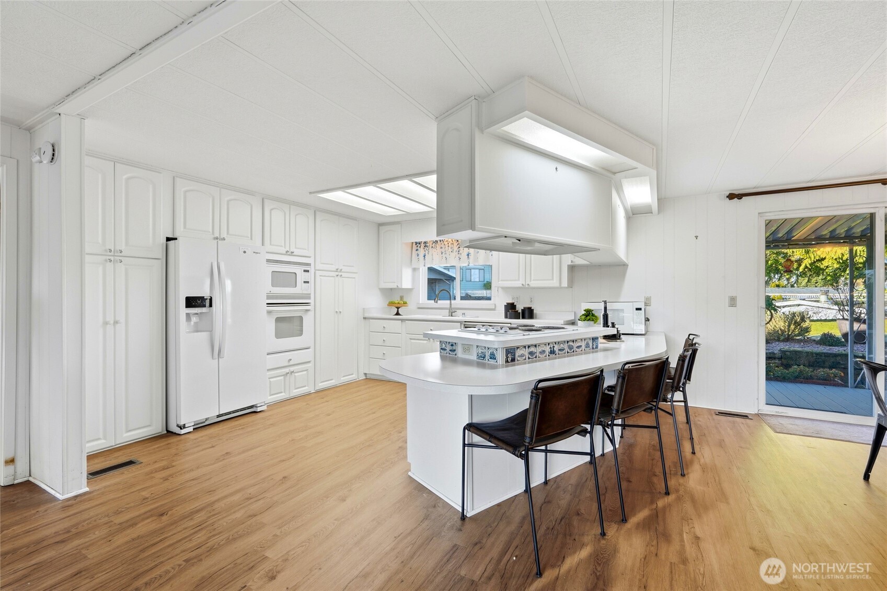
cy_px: 296
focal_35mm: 16
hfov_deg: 96.8
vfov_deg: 73.7
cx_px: 444
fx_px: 394
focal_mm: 16
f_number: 9
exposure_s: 1/320
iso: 400
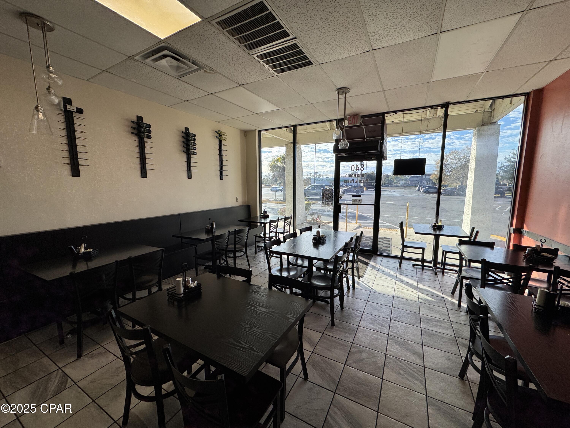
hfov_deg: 102.1
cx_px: 285
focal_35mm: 14
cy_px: 214
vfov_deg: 85.7
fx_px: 231
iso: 40
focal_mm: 2.22
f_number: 2.2
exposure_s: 1/260
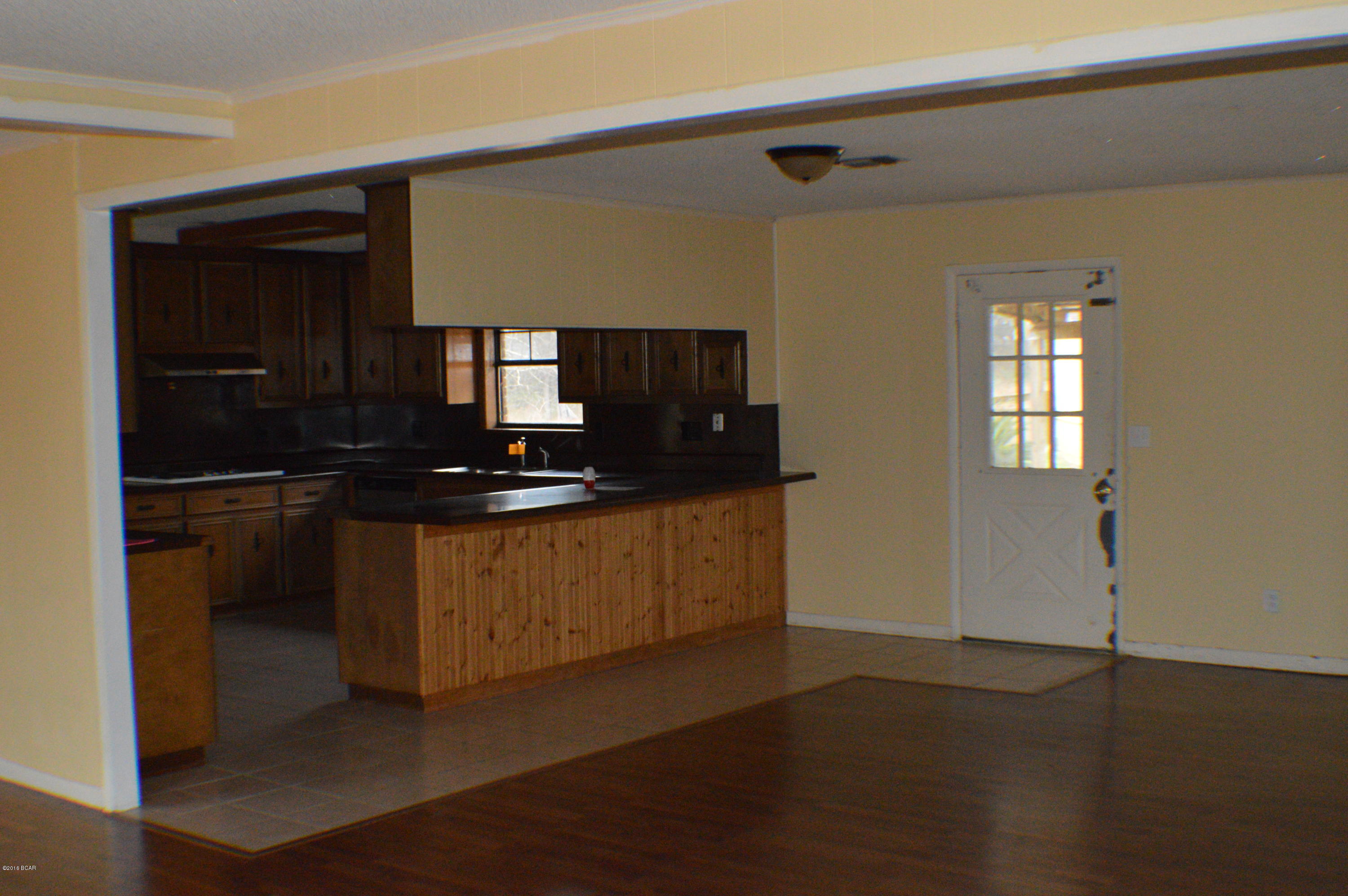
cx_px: 674
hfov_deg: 38.9
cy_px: 448
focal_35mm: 51
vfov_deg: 26.4
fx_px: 1908
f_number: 5
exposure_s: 1/50
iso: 3200
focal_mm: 34
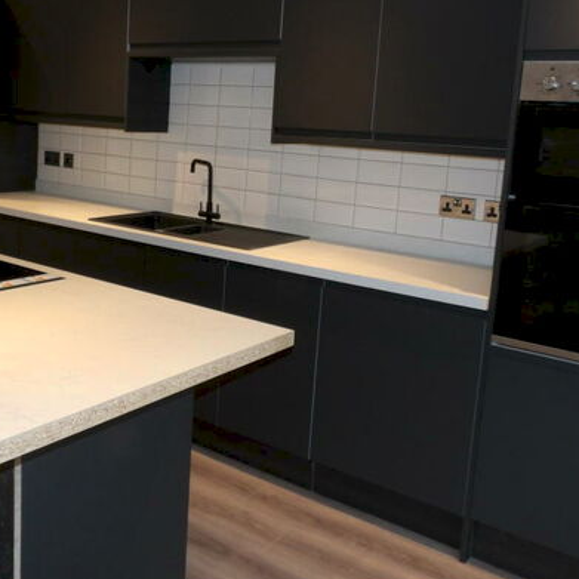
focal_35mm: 38
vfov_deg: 43.6
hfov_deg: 43.4
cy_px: 232
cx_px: 210
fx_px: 719
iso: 200
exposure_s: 1/15
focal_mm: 4.3
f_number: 4.1
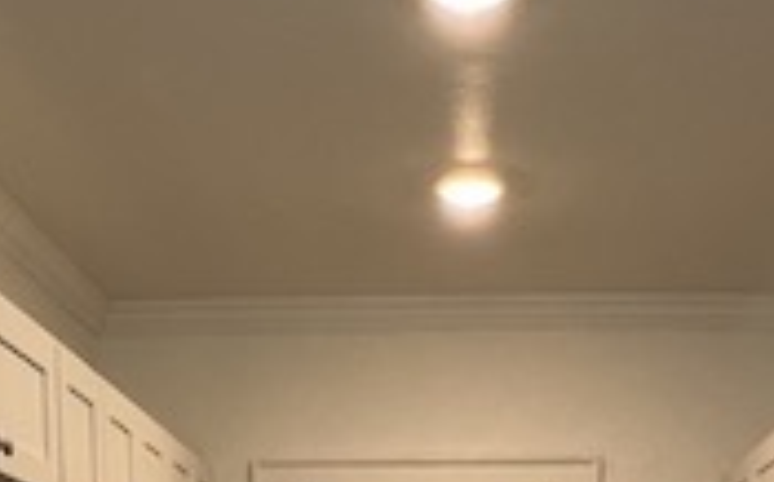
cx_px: 425
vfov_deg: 16.1
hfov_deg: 32.5
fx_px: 1328
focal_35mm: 63
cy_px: 955
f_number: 1.8
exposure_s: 1/60
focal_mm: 1.57
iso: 125
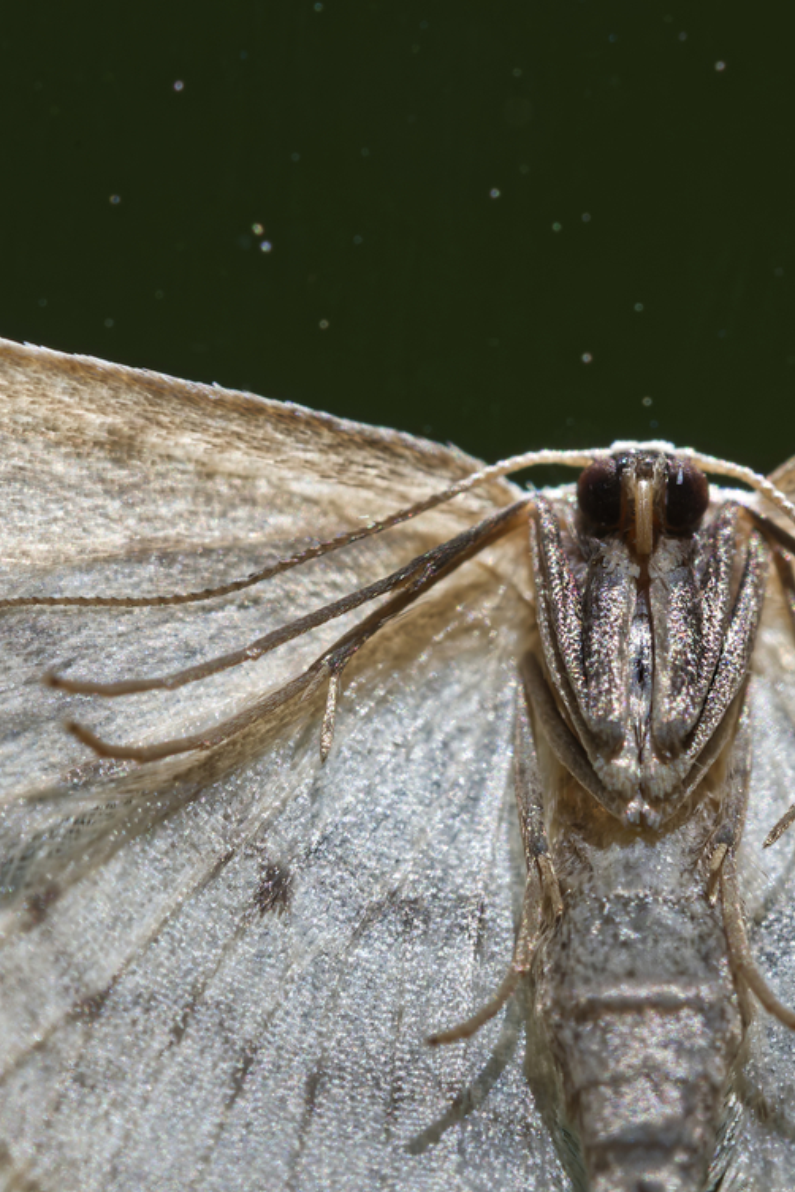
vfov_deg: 6.1
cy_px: 596
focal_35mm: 340
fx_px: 11262
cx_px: 603
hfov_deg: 4.0
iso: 450
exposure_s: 1/100
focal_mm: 150
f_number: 11
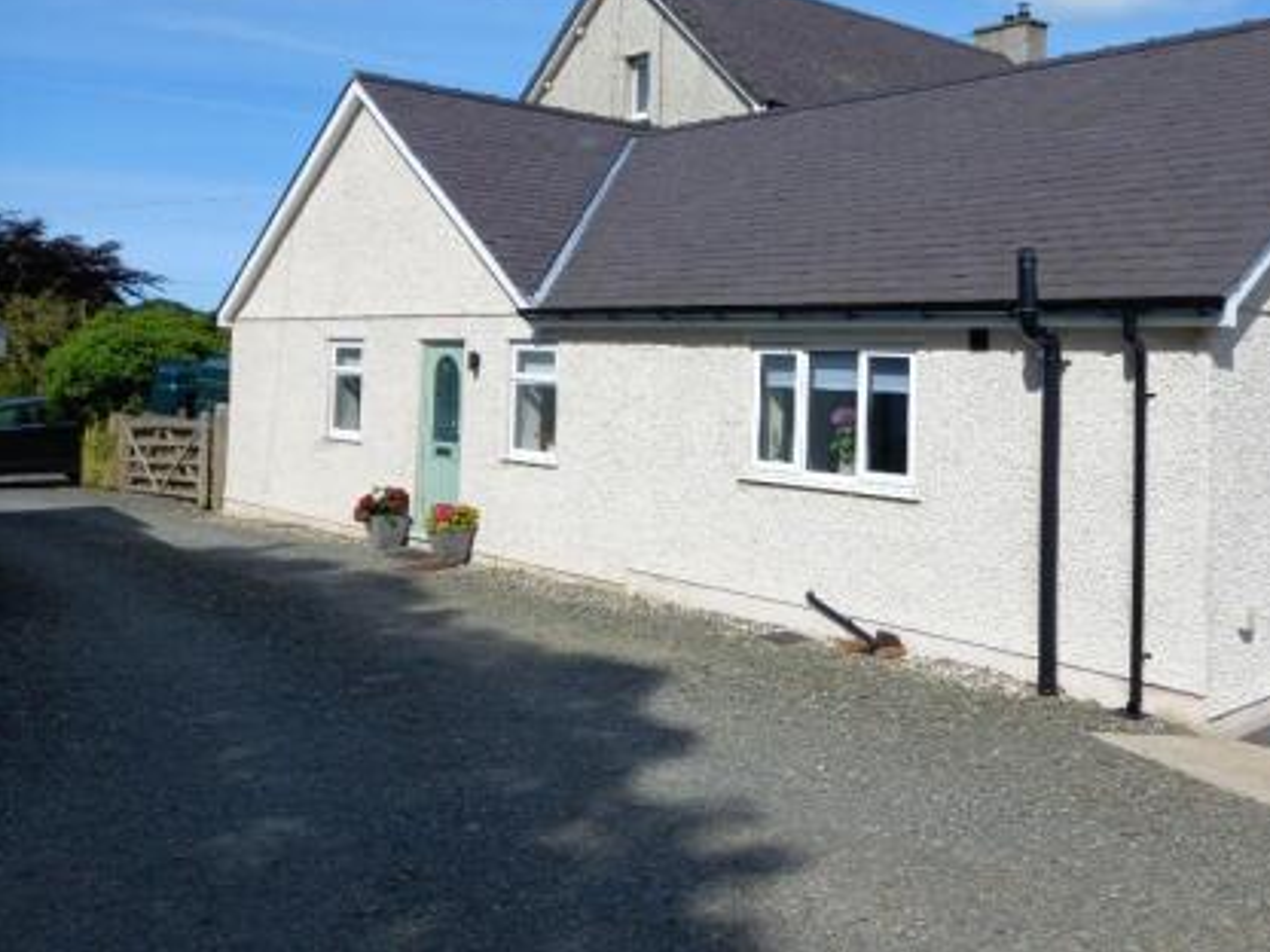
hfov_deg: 51.2
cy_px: 331
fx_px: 1284
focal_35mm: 35
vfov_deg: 40.3
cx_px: 887
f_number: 2
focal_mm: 4.6
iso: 25
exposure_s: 1/993
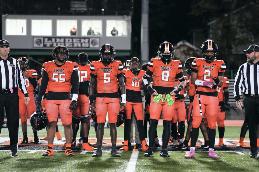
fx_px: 698
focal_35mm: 97
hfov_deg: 21.0
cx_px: 130
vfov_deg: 14.1
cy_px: 86
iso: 6400
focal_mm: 97
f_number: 2.8
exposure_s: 1/800
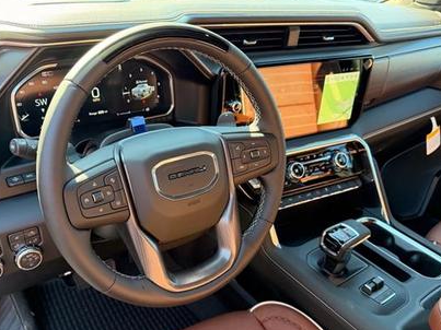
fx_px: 382
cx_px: 189
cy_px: 200
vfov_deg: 46.5
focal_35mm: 30
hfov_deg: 59.7
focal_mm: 6.76
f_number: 1.78
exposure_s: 1/121
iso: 200
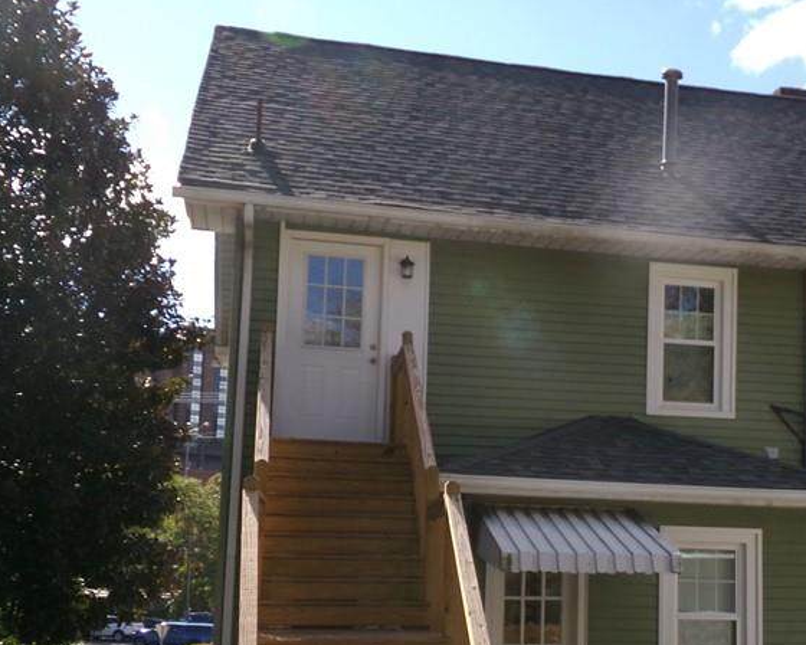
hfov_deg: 36.8
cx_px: 566
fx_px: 1193
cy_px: 446
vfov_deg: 30.0
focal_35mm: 50
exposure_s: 1/480
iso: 100
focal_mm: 5
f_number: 3.8
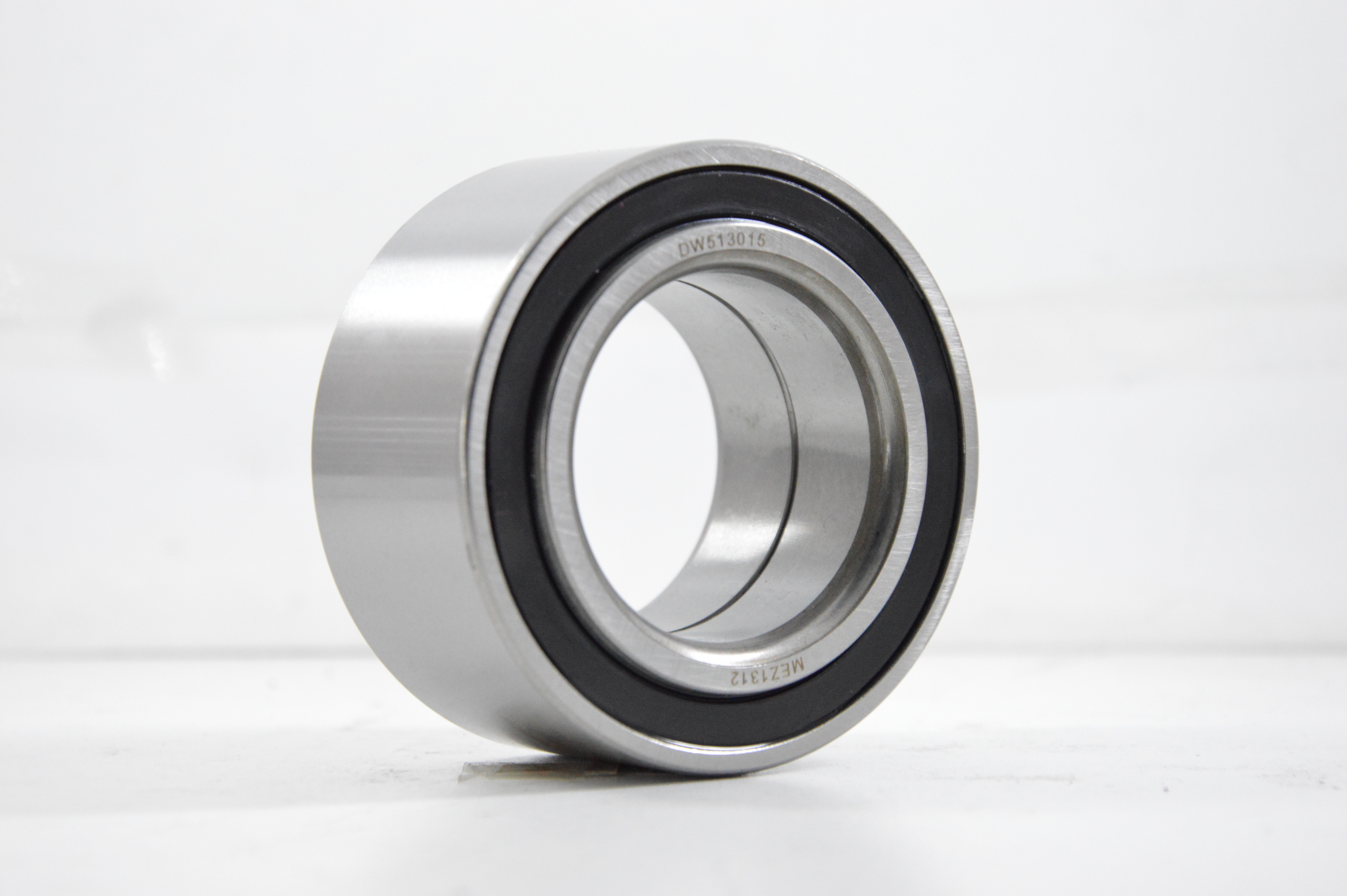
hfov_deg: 19.5
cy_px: 448
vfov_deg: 13.0
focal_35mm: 105
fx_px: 3925
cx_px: 674
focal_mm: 70
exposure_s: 1/100
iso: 3200
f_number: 7.1
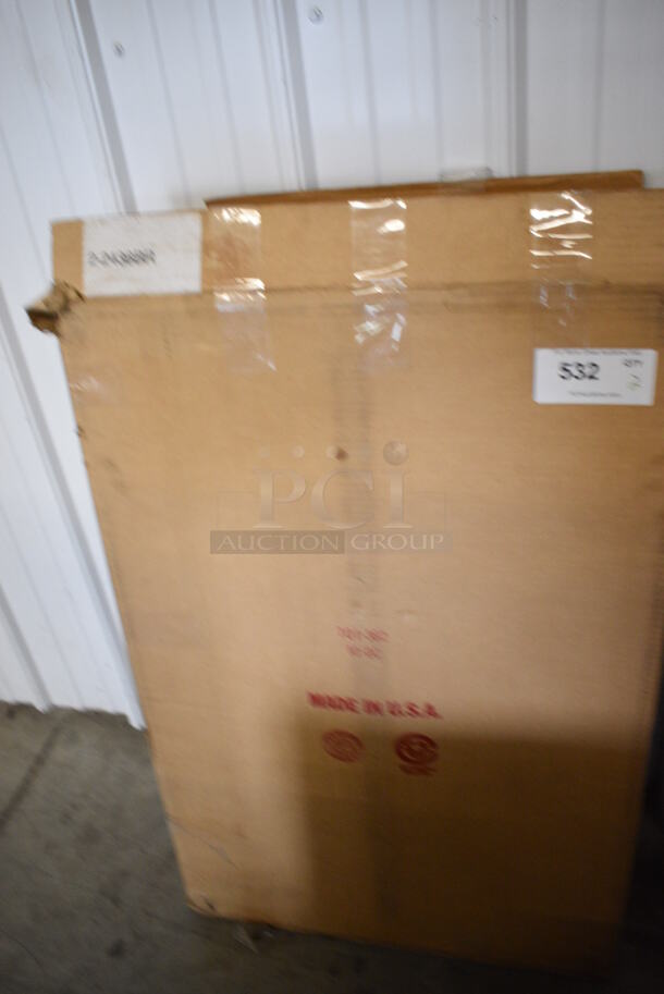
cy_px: 497
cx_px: 332
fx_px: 829
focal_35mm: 30
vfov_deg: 61.9
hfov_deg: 43.7
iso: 2000
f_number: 3.5
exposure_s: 1/125
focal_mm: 20
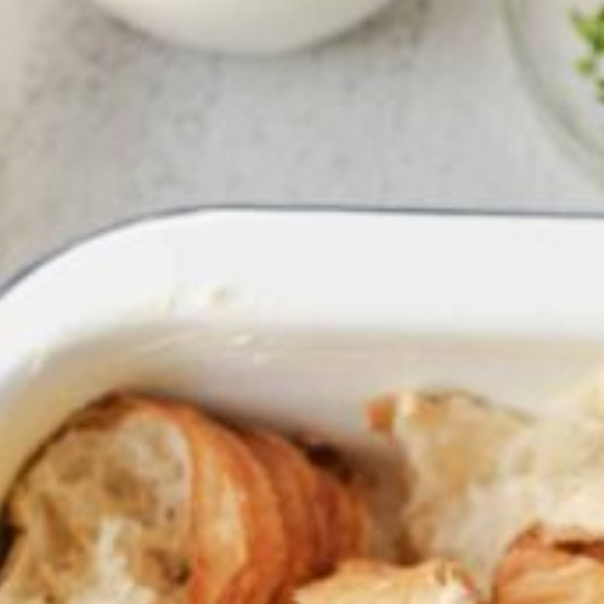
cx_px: 546
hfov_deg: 9.4
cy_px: 1091
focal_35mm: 186
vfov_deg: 9.0
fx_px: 3672
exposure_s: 1/60
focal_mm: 50
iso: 125
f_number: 4
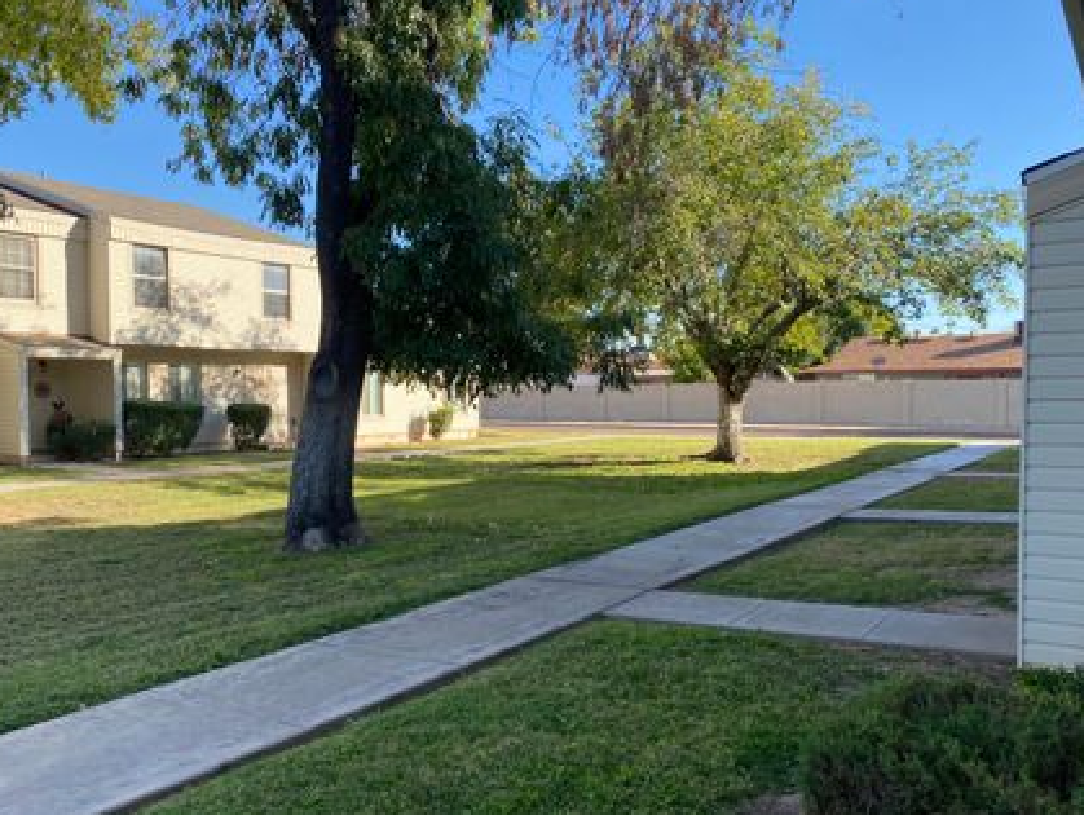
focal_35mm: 31
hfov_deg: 58.3
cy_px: 444
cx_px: 536
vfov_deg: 45.5
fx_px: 972
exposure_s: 1/833
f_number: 1.8
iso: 32
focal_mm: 4.25
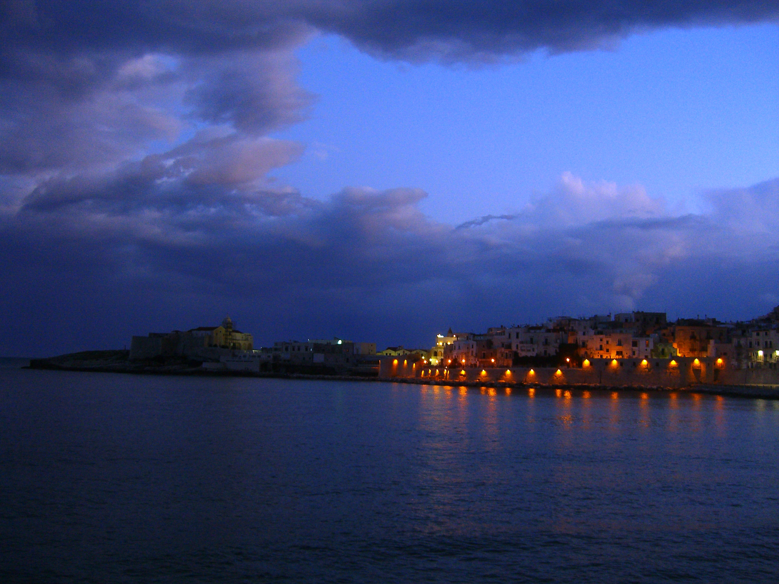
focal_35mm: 38
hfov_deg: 49.0
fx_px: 855
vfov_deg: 37.7
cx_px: 390
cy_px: 292
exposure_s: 1/8
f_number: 2.8
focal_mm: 7.9
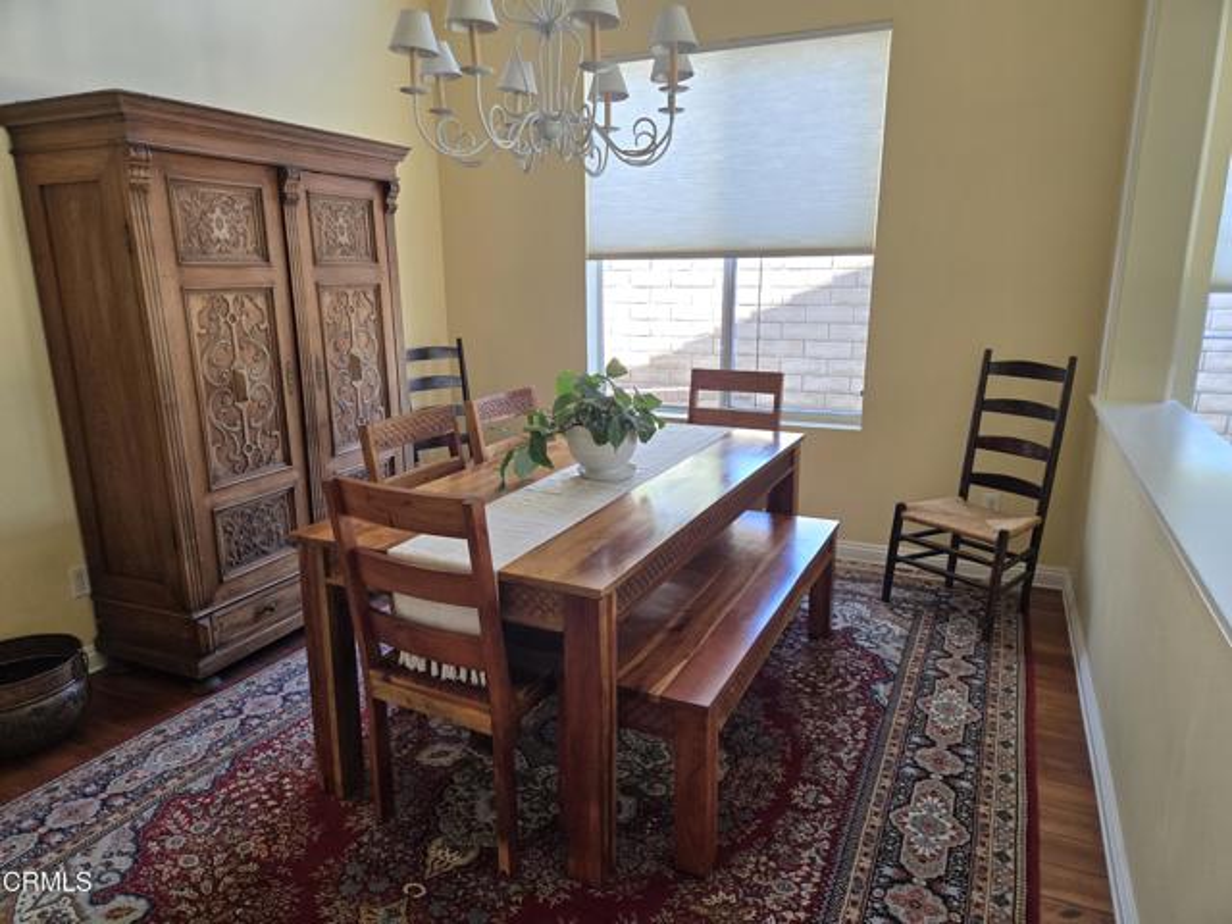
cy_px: 462
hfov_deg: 73.9
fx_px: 819
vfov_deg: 58.9
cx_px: 616
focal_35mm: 23
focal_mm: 5.4
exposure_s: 1/180
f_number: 1.8
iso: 125
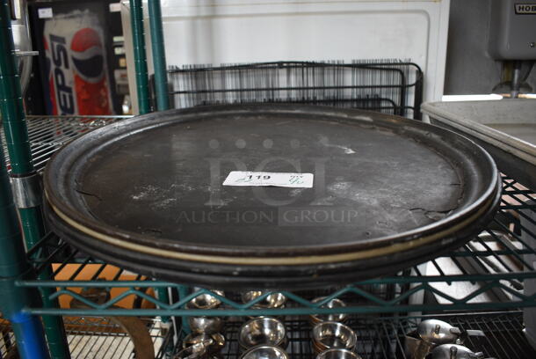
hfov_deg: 61.9
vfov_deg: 43.7
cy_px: 180
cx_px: 268
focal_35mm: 30
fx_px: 447
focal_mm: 20
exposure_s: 1/125
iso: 800
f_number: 3.5
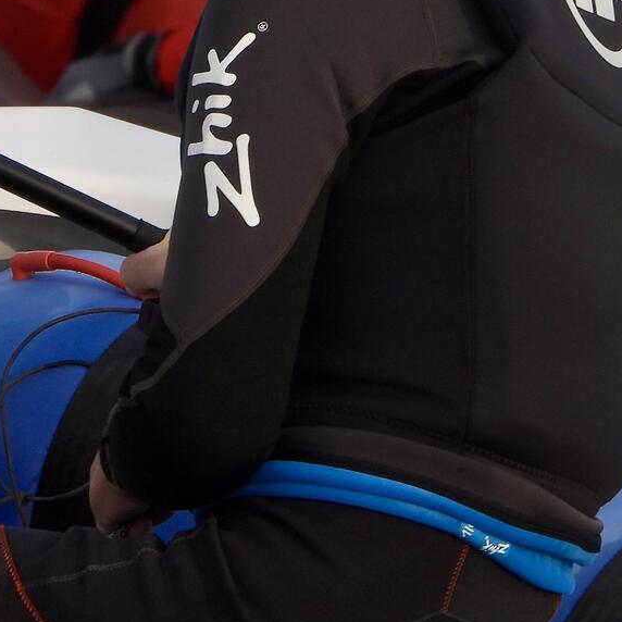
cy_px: -100
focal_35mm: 1577
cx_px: 183
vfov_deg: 1.1
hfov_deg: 1.1
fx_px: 32059
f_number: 5
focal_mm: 102
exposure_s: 1/250
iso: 110
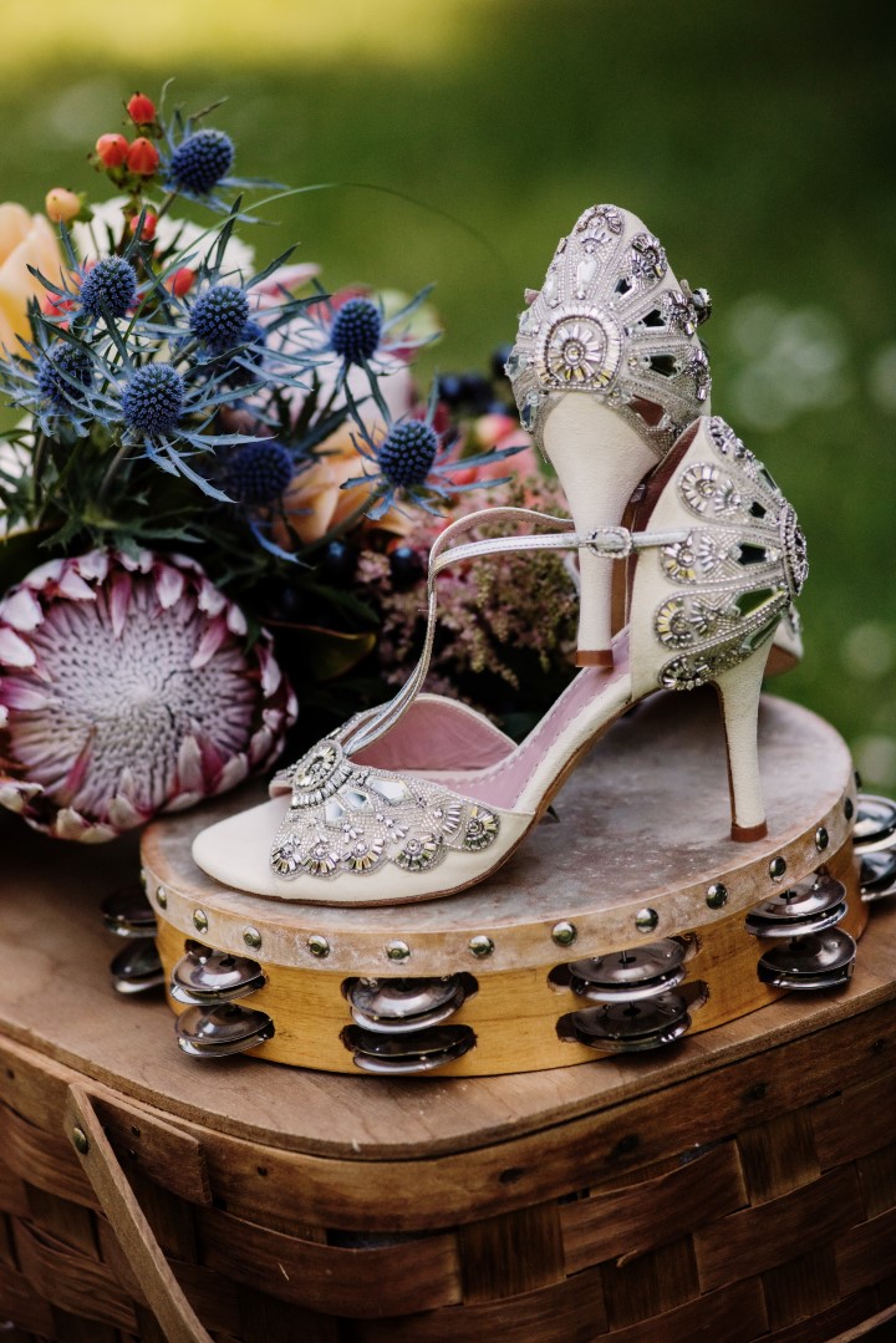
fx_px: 5036
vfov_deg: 15.2
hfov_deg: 10.2
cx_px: 448
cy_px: 672
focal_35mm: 135
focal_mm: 135
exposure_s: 1/6400
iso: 1250
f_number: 4
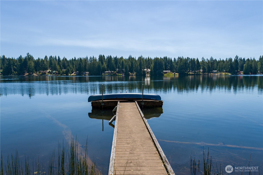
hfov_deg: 73.8
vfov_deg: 53.1
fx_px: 175
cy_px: 88
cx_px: 132
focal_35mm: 24
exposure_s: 1/1250
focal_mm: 8.8
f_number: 6.3
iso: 100
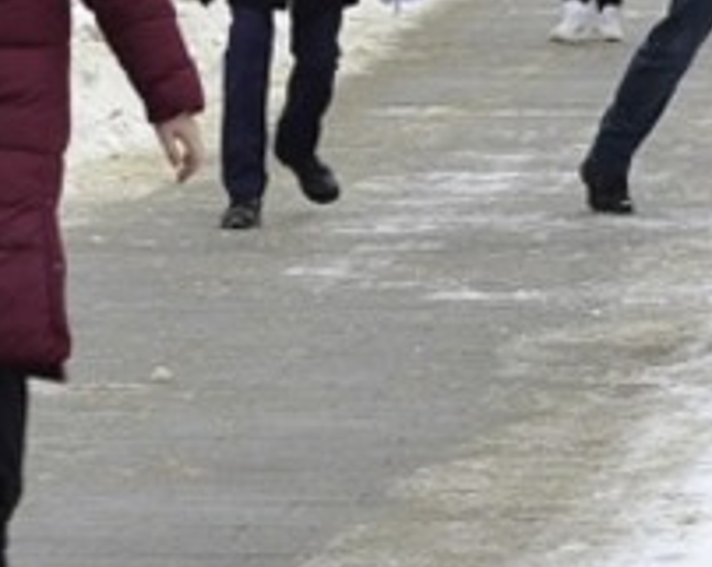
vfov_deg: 3.5
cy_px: 70
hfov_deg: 4.4
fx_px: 9315
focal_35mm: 443
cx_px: 323
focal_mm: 55
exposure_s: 1/125
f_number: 5.6
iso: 140
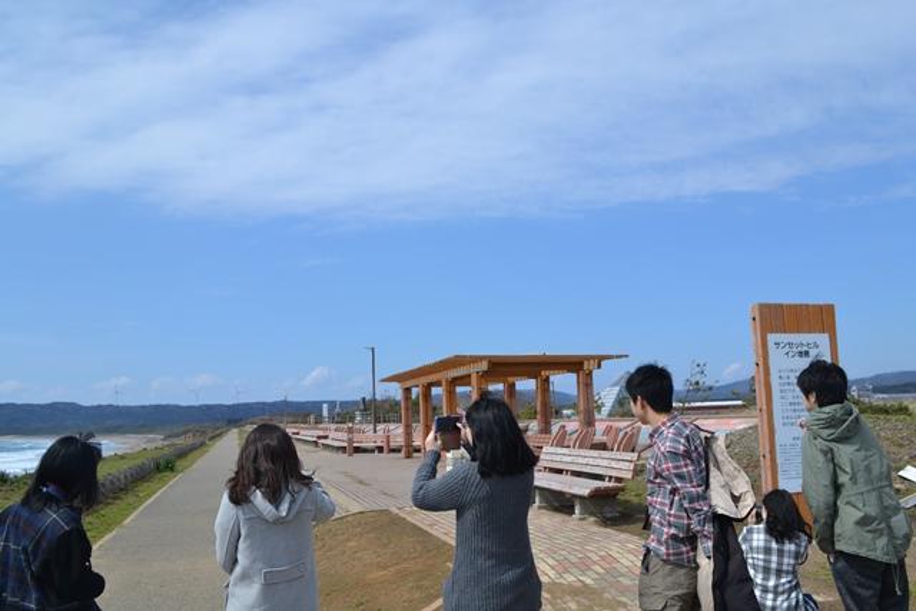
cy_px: 306
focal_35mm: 33
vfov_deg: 40.0
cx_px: 458
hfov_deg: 57.2
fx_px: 840
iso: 100
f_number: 8
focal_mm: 22
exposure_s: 1/250
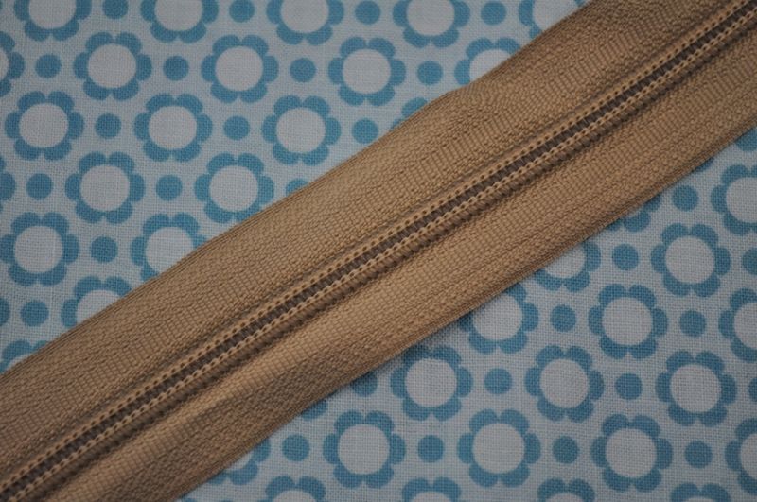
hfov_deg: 26.0
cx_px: 378
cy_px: 251
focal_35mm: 78
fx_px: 1638
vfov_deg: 17.4
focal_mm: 52
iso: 400
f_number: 5.6
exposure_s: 1/60
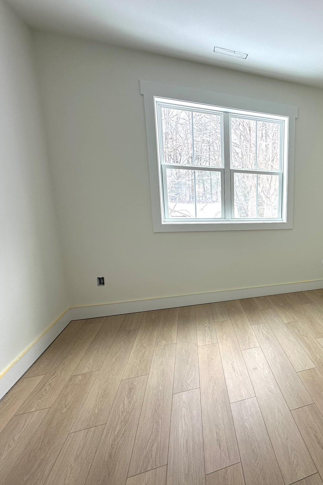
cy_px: 241
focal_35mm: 20
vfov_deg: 84.0
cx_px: 306
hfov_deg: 52.3
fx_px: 269
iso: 40
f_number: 2.2
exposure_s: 1/99
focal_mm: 2.22
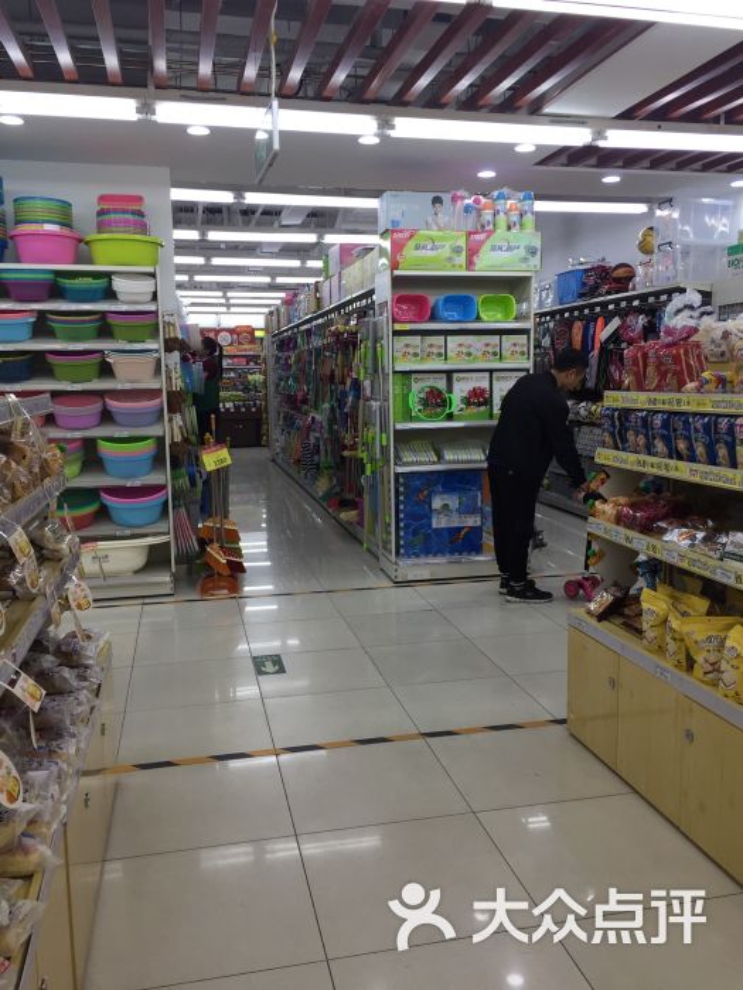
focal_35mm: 29
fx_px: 830
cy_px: 495
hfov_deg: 48.2
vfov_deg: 61.7
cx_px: 372
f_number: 2.2
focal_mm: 4.15
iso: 50
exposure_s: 1/100
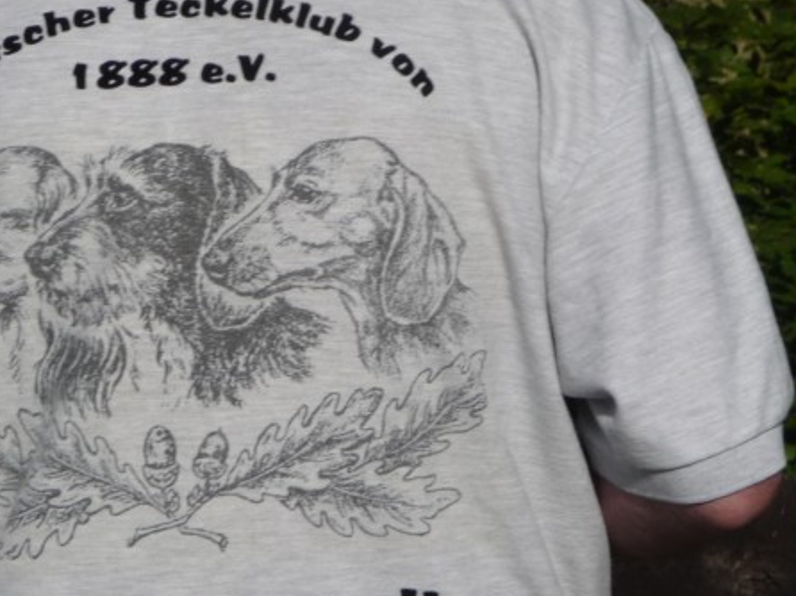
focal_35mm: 305
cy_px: 302
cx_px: 275
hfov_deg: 6.5
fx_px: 7010
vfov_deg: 4.9
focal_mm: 29.1
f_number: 11
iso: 100
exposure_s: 1/250
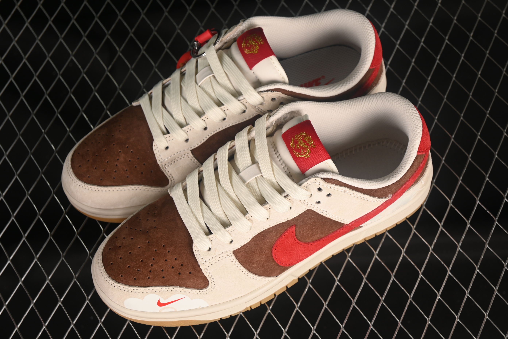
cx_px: 254
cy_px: 170
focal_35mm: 75
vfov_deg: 18.2
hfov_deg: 27.0
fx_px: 1058
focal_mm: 50
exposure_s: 1/80
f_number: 7.1
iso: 160
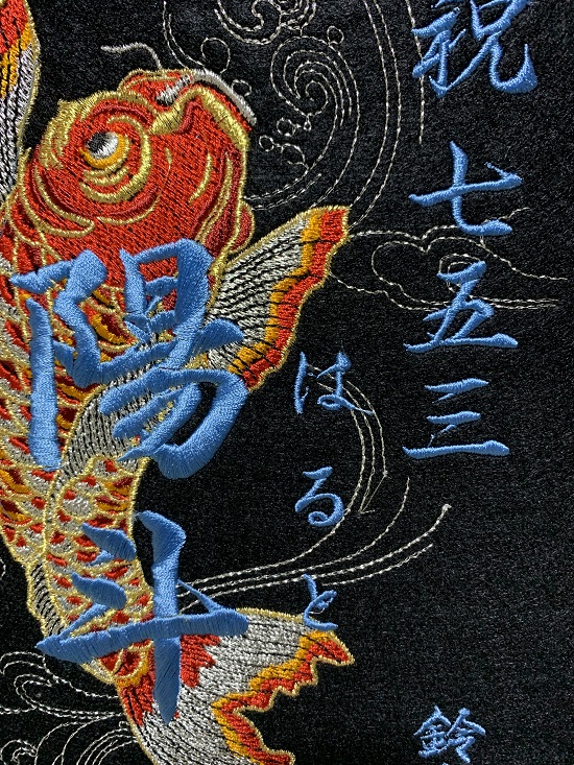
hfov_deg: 53.1
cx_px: 287
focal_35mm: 26
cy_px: 382
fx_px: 575
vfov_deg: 67.3
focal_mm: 4.25
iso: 400
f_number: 1.8
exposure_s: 1/55
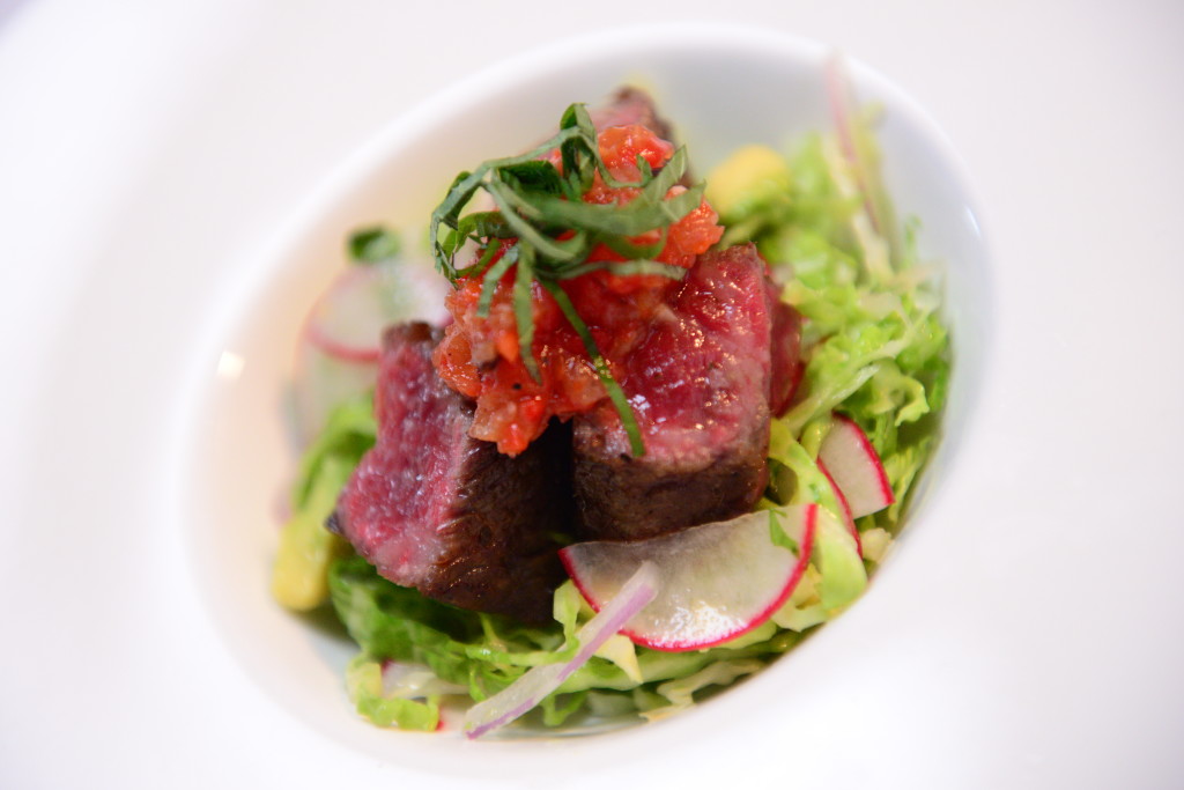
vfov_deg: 19.5
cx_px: 592
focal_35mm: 70
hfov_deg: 28.8
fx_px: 2302
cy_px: 395
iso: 3200
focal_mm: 70
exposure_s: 1/400
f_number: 3.5
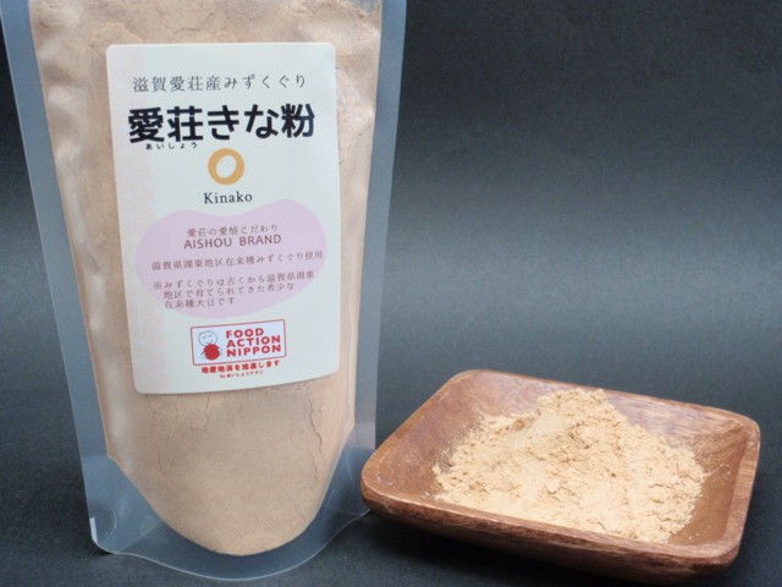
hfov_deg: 46.8
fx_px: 904
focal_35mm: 40
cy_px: 294
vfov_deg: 36.0
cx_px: 391
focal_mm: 7.25
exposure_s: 1/15
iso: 200
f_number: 3.9
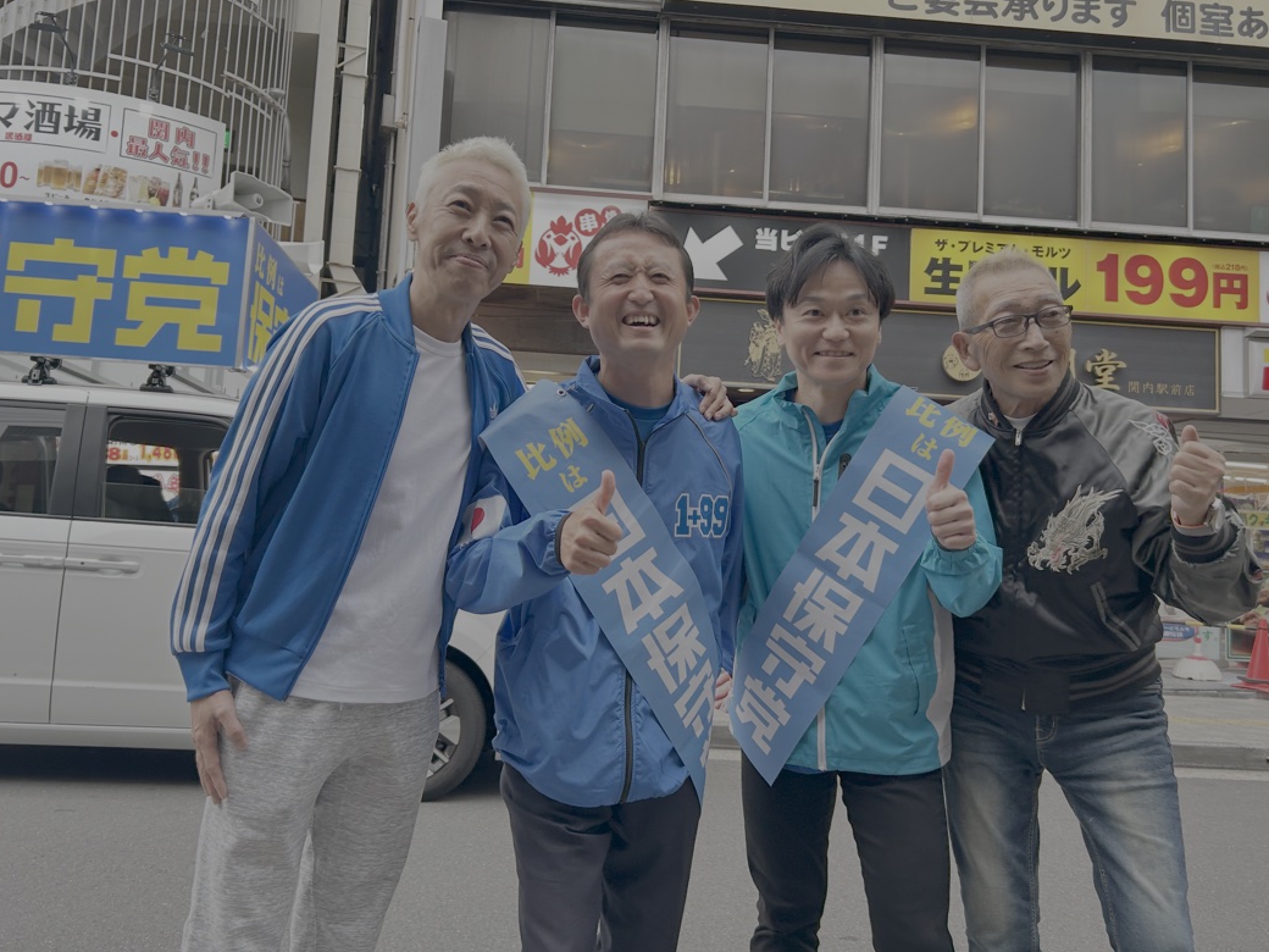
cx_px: 620
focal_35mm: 30
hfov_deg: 60.0
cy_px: 455
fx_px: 1100
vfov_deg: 46.8
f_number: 1.5
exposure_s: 1/100
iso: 50
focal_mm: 5.7
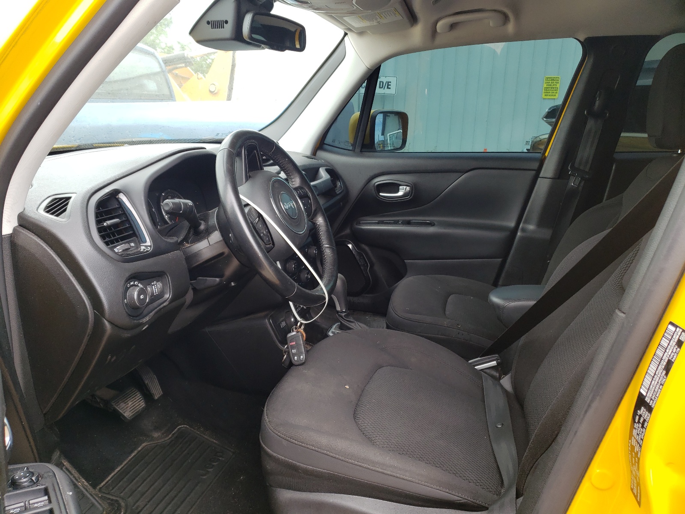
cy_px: 257
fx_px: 515
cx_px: 342
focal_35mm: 26
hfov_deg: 67.3
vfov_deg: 53.1
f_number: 1.5
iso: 50
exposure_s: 1/182
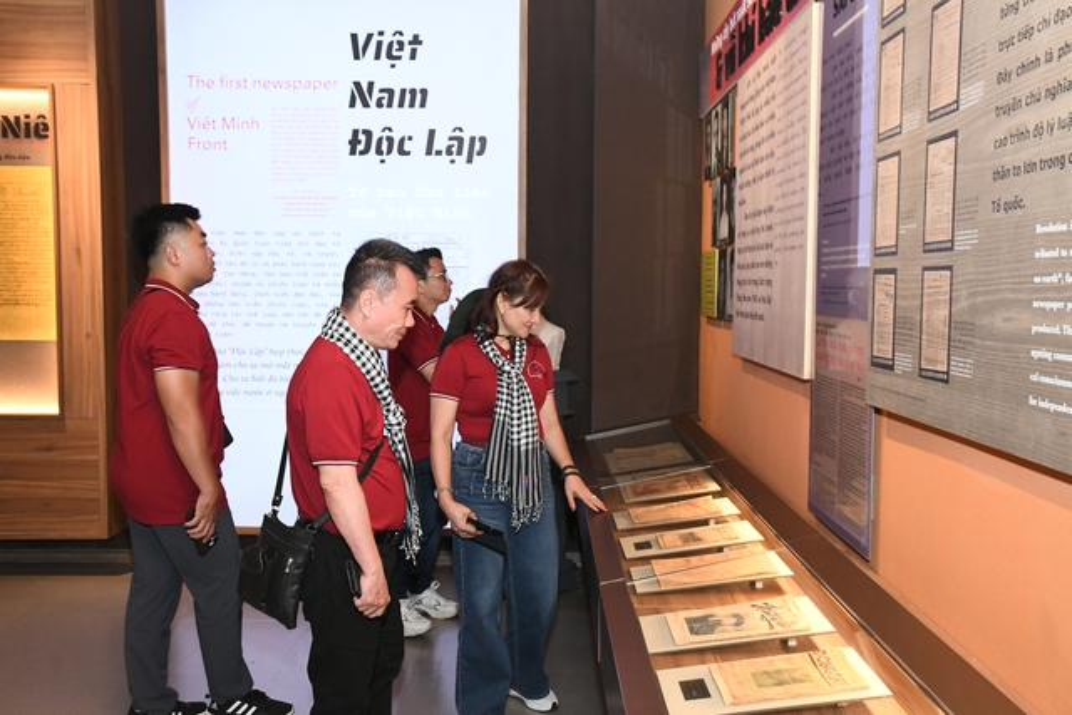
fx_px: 1072
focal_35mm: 36
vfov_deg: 36.9
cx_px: 536
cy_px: 358
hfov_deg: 53.1
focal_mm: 24
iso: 3200
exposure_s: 1/60
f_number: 9
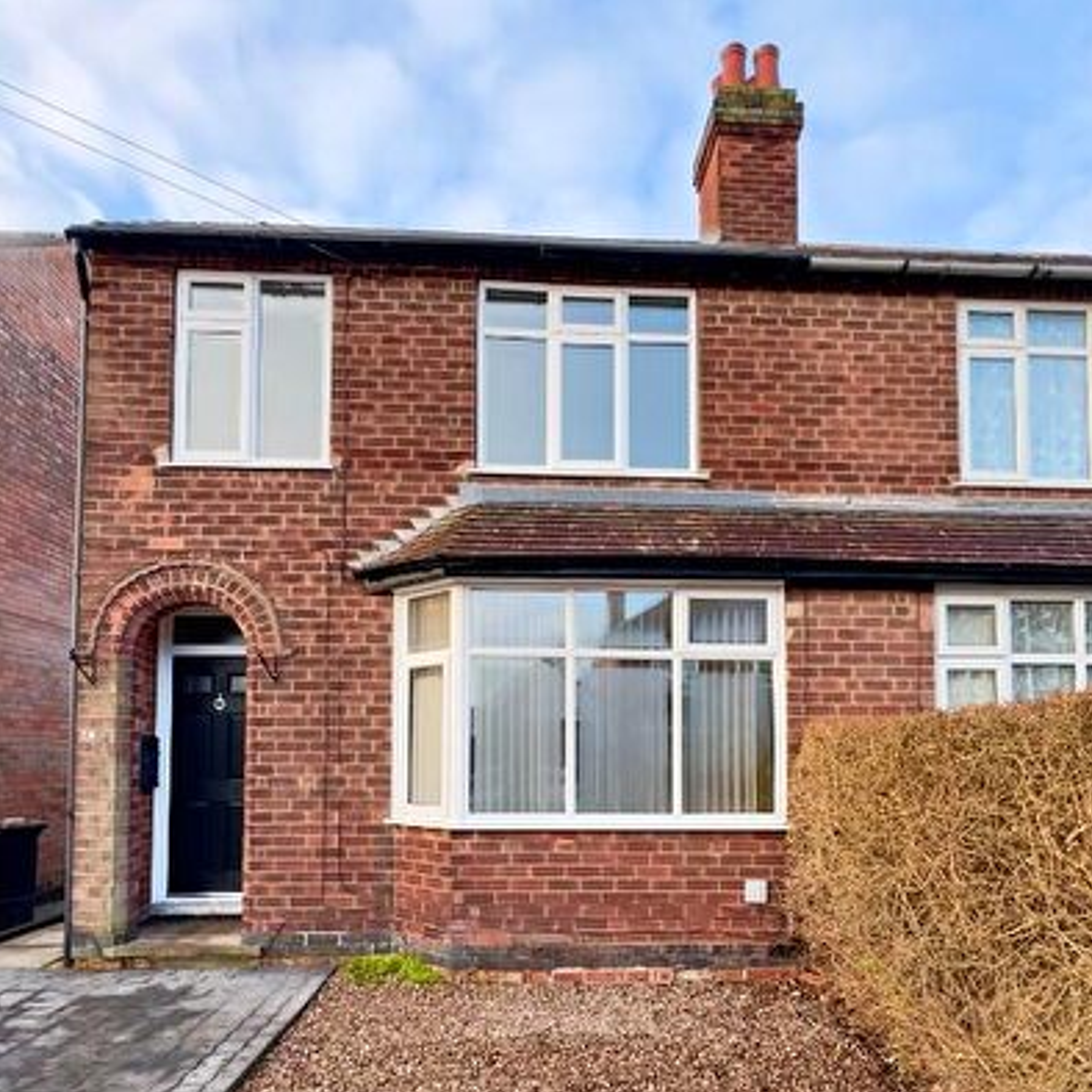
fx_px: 785
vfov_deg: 67.8
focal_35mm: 22
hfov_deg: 69.6
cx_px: 568
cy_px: 722
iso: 50
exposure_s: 1/99
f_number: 2.2
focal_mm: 2.22
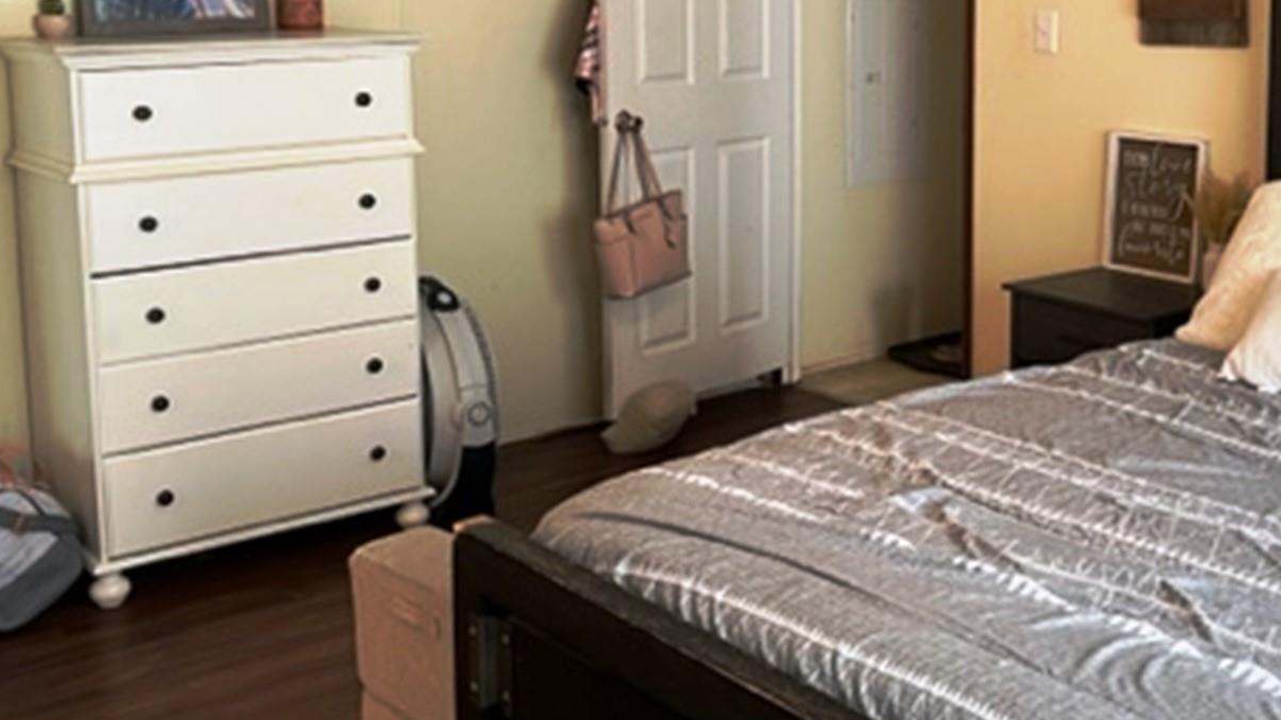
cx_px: 781
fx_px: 1630
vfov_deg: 24.5
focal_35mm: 48
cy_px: 134
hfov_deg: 42.6
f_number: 1.5
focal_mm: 5.7
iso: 125
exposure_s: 1/60
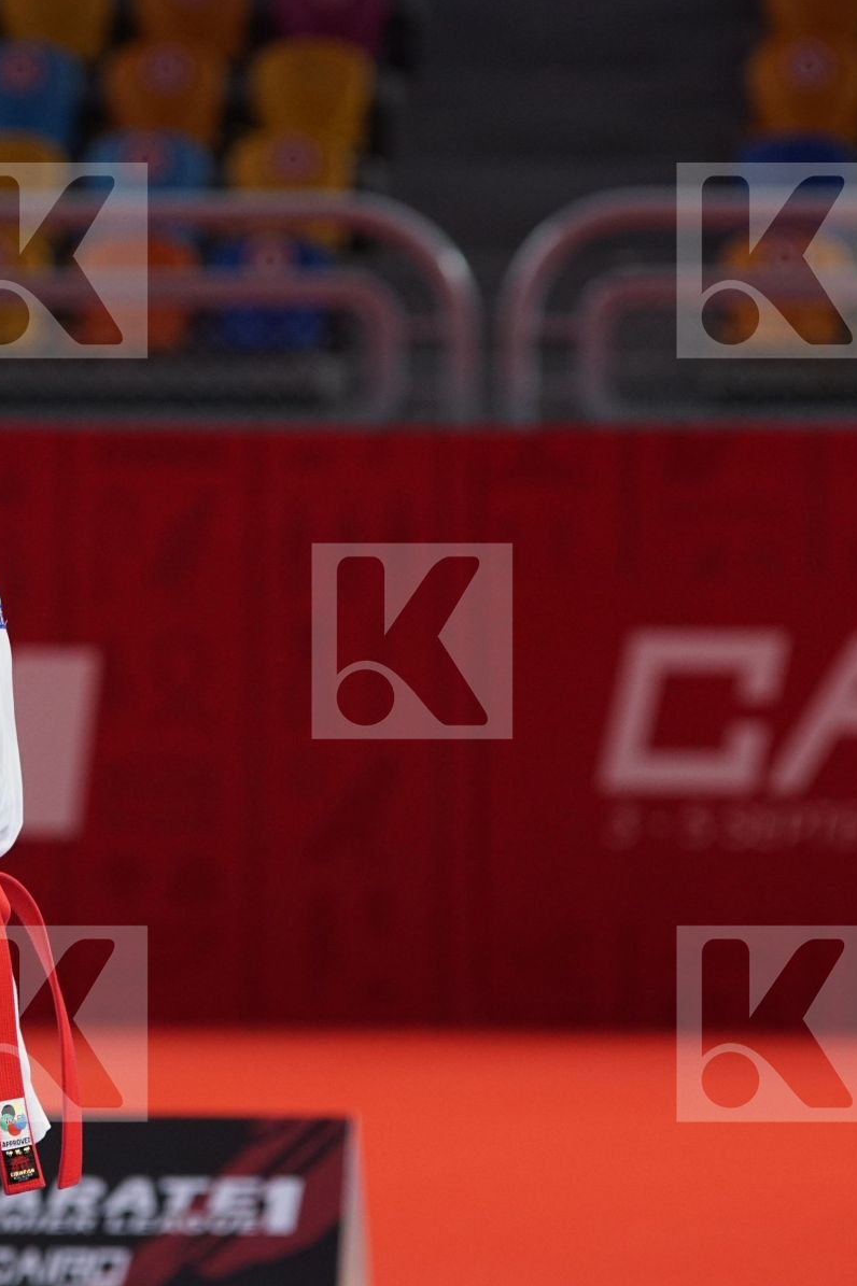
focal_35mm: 339
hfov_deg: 4.0
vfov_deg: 6.1
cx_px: 47
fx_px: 12111
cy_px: 641
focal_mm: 150
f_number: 3.2
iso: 800
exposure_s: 1/400
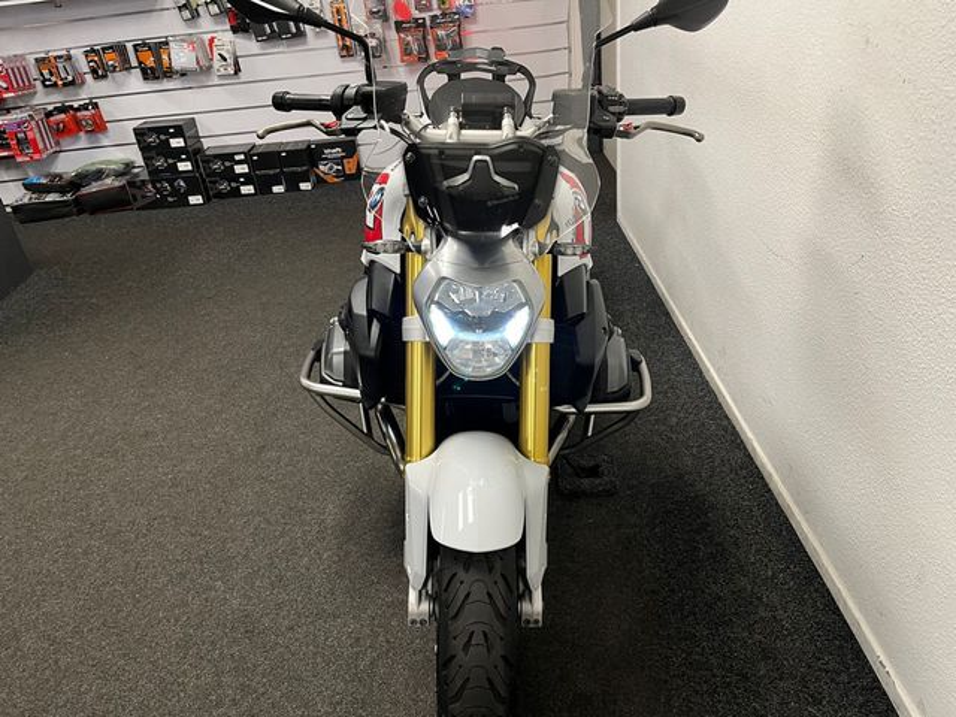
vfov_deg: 53.1
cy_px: 358
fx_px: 718
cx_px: 478
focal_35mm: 26
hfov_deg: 67.3
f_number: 1.6
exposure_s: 1/49
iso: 100
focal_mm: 5.1
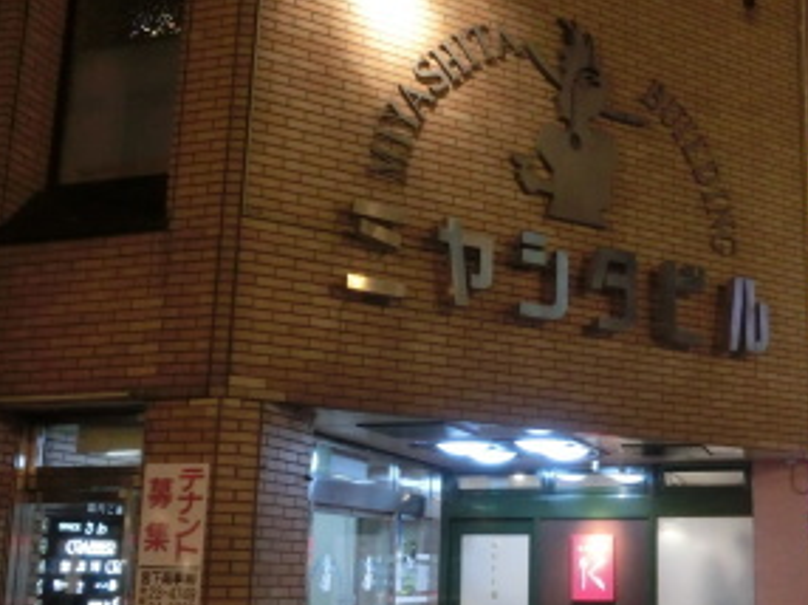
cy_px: 406
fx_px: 980
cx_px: 602
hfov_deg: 43.5
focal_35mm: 42
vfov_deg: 34.0
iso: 800
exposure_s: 1/30
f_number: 3
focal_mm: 4.24
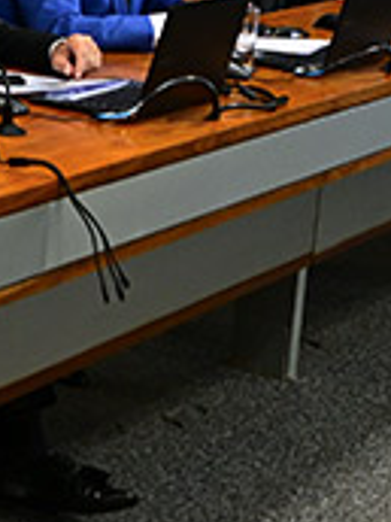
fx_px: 1732
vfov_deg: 17.0
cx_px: -433
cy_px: 121
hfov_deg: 11.4
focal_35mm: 115
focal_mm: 24
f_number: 2.8
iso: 800
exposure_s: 1/100
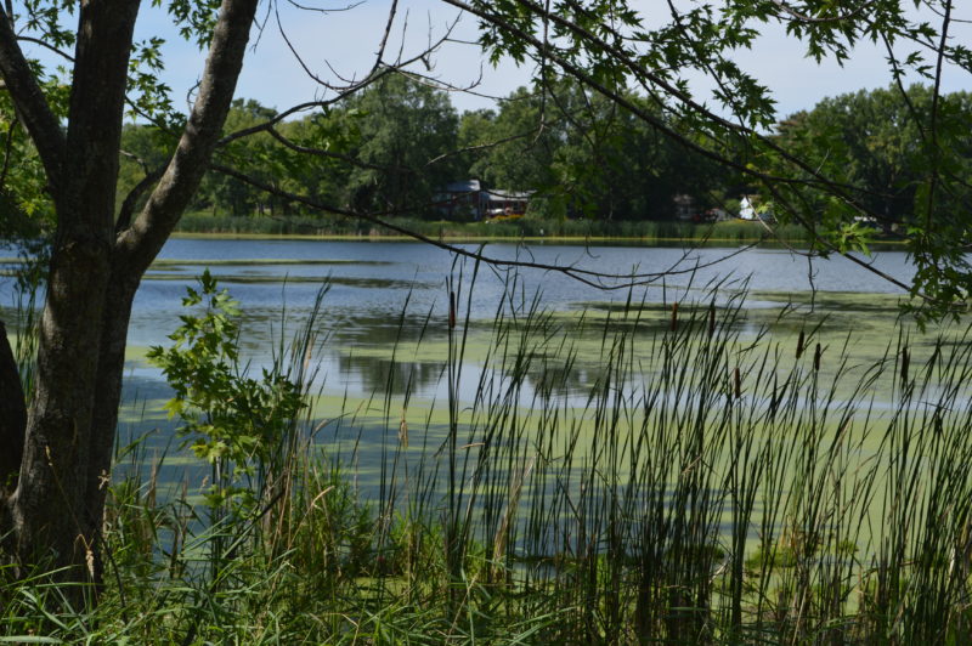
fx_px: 1619
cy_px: 323
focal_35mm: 60
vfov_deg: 22.6
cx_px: 486
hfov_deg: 33.4
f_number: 8
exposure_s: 1/250
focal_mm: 40
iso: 100
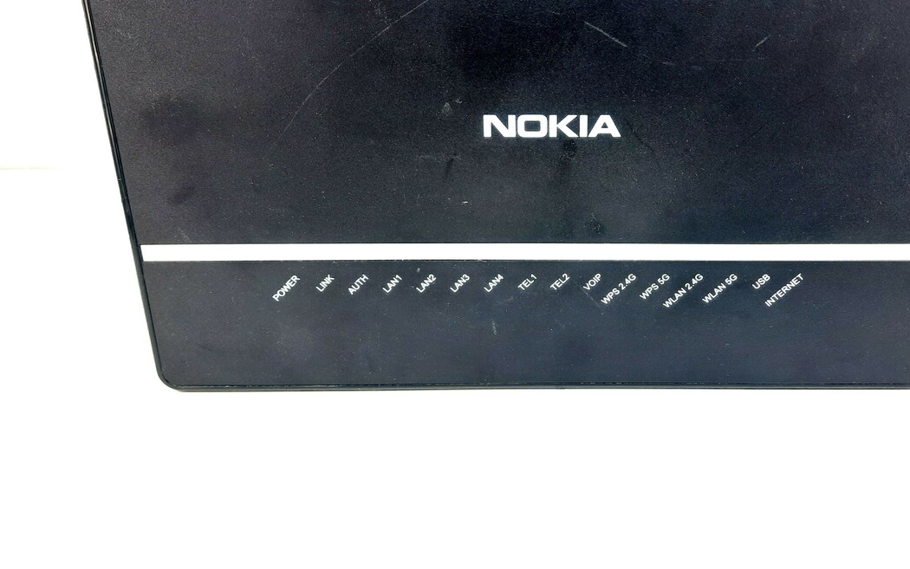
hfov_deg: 60.7
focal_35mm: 31
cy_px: 230
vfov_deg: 40.5
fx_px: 769
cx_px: 549
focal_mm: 5.23
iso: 40
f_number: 1.8
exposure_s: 1/50
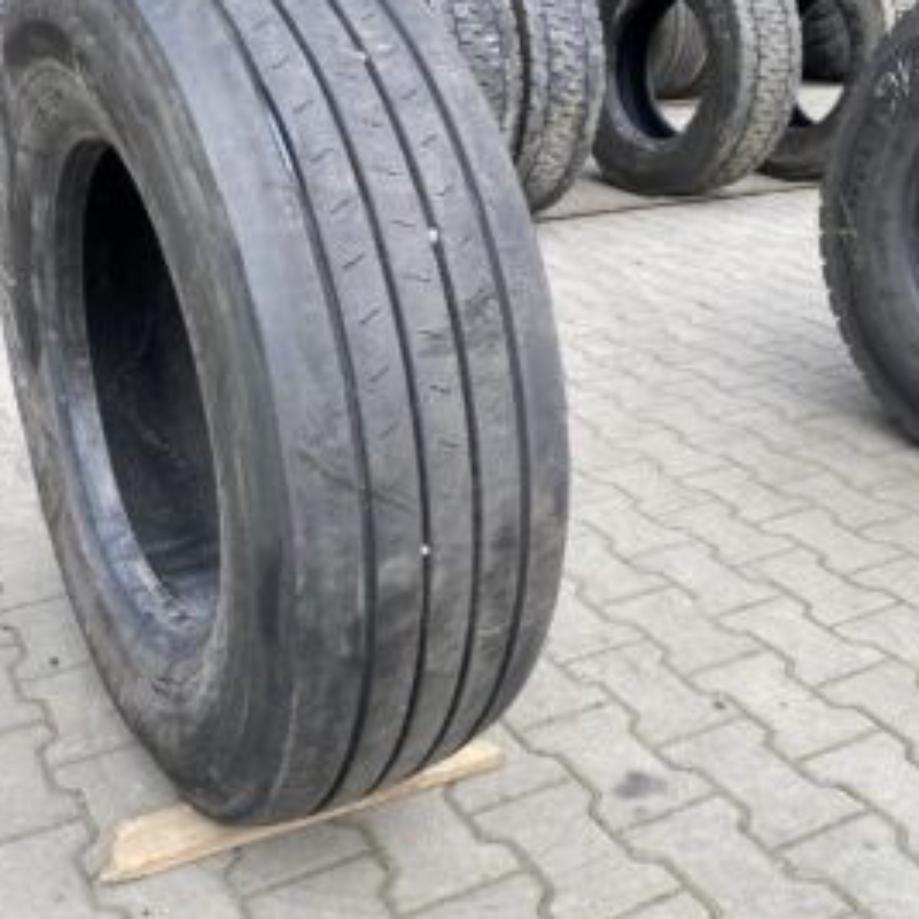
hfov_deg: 44.5
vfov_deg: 44.9
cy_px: 408
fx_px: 1111
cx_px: 330
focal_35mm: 37
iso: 32
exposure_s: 1/245
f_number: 1.8
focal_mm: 4.25
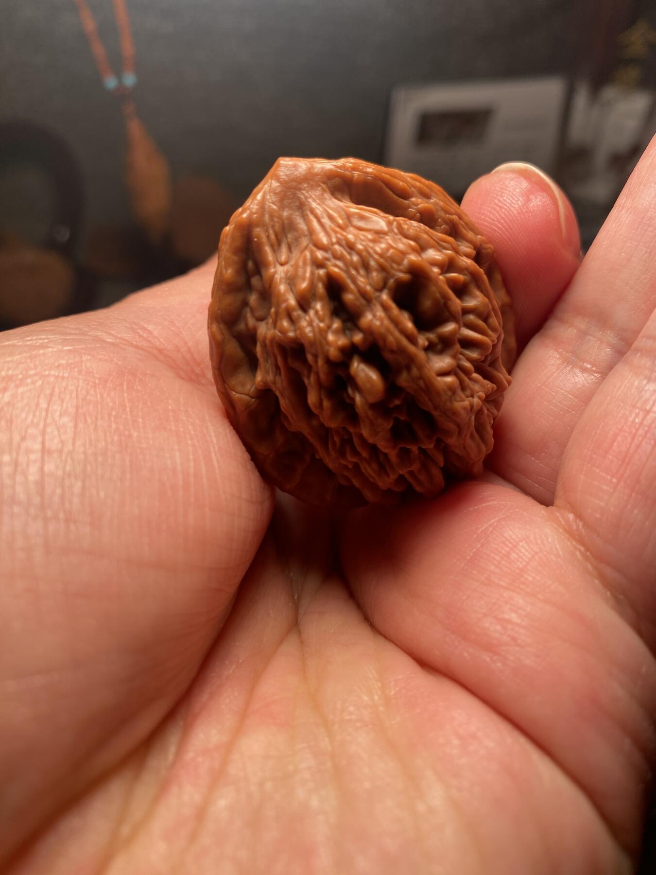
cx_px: 328
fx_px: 632
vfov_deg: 69.4
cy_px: 438
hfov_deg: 54.9
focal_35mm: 25
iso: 32
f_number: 1.8
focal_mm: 4.25
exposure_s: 1/318
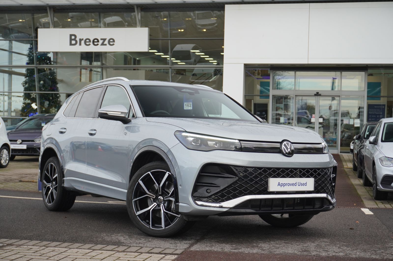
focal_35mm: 56
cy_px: 130
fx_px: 605
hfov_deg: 36.0
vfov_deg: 24.4
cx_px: 196
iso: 400
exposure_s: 1/160
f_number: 5.6
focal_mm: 37
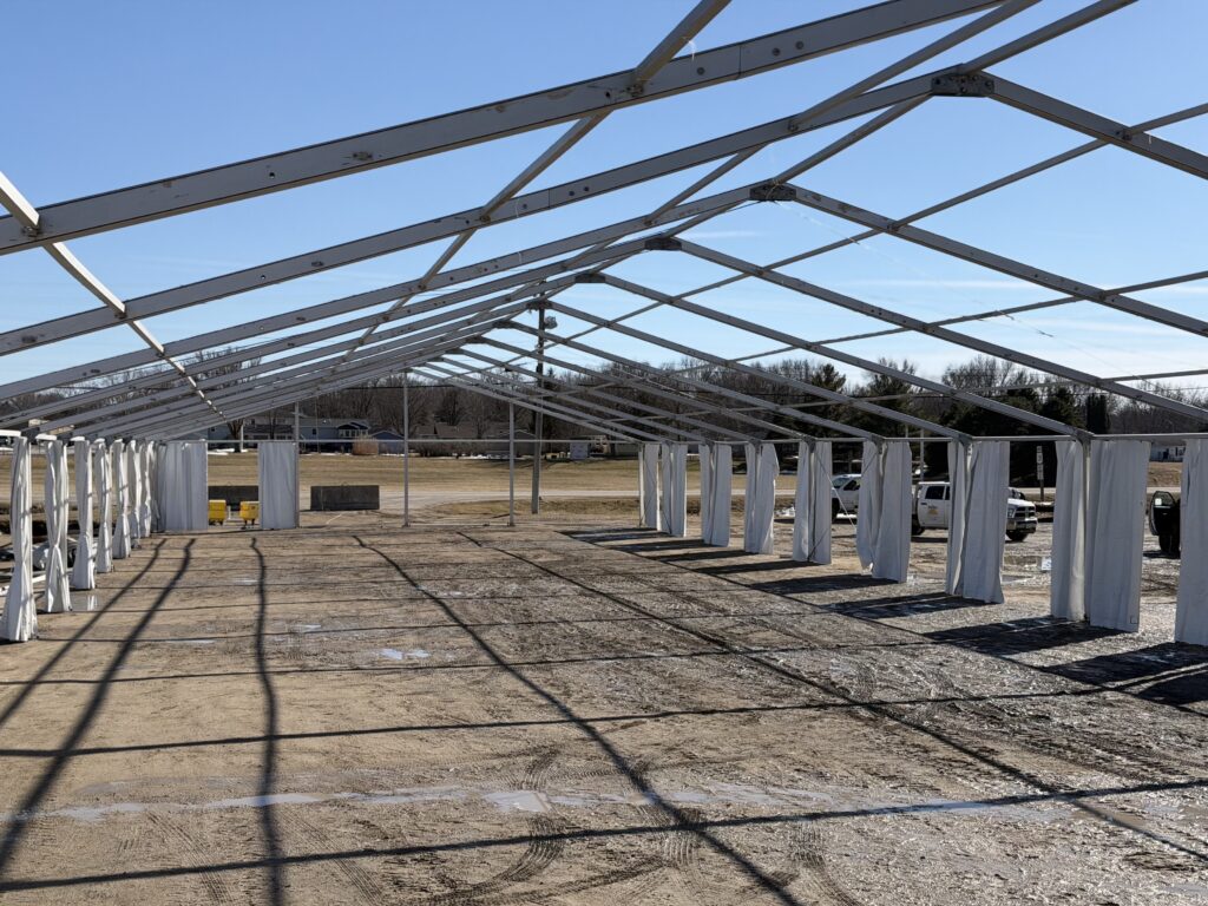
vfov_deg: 30.3
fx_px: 1675
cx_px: 604
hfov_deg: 39.7
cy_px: 453
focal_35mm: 48
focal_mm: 6.76
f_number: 1.78
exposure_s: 1/7874
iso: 64
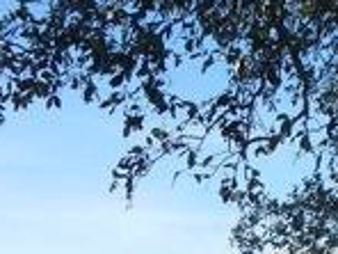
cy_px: 335
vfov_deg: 13.6
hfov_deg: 18.0
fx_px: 1025
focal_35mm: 105
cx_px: 377
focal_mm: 5.6
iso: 125
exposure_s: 1/1000
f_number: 3.2
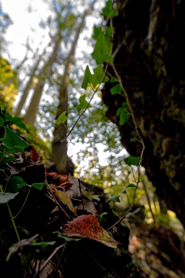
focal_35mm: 202
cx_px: 92
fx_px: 1560
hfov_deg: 6.8
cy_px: 139
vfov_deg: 10.2
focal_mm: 135
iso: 250
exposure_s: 1/40
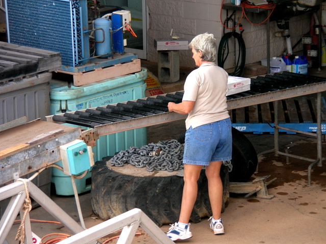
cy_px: 122
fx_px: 1563
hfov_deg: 11.9
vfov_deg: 8.9
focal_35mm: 166
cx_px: 163
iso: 53
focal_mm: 27.3
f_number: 3.8
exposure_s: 1/126
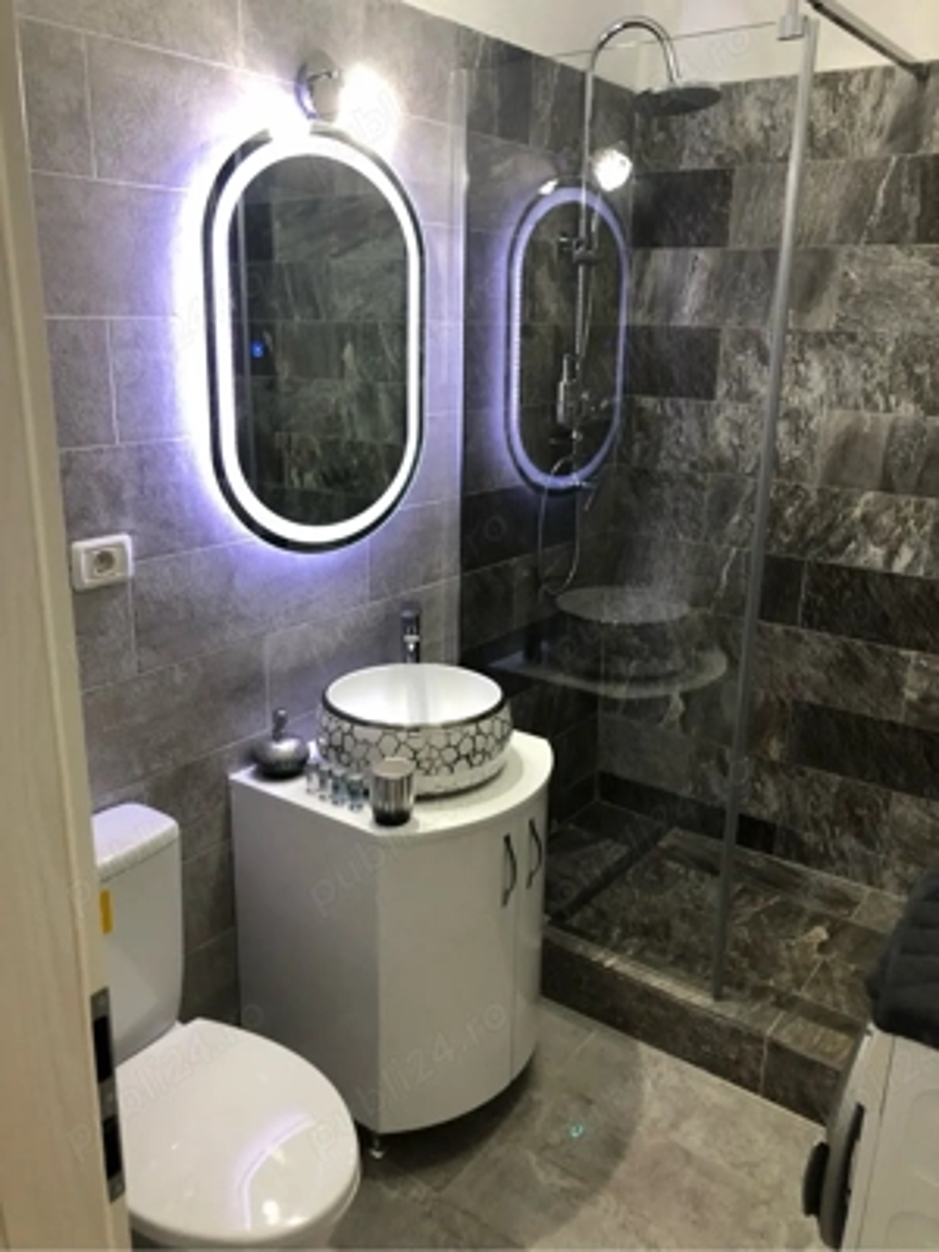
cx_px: 470
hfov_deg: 49.7
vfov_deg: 63.4
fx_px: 1013
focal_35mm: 28
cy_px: 626
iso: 40
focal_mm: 3.99
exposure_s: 1/15
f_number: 1.8
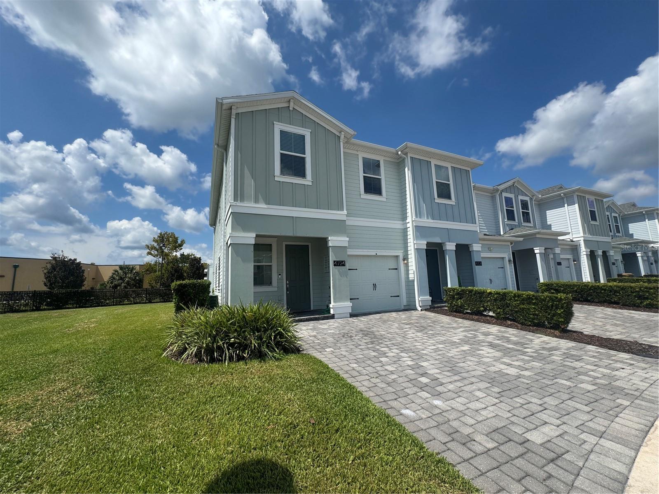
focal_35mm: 14
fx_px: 267
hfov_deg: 102.1
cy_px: 247
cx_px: 330
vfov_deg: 85.7
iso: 50
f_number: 2.2
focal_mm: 2.22
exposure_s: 1/2494
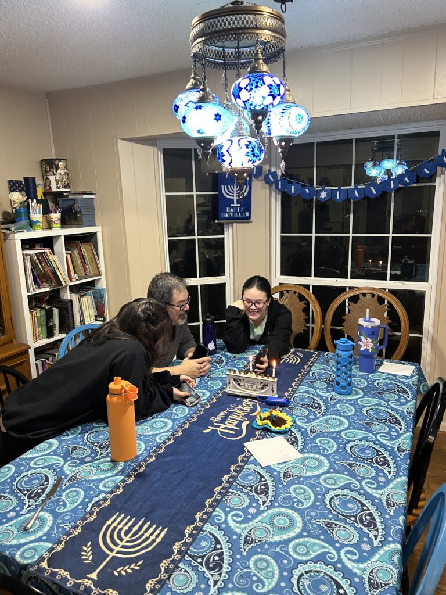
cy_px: 298
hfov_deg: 53.1
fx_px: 447
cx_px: 223
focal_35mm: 26
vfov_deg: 67.3
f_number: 1.5
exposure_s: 1/60
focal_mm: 5.7
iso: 320
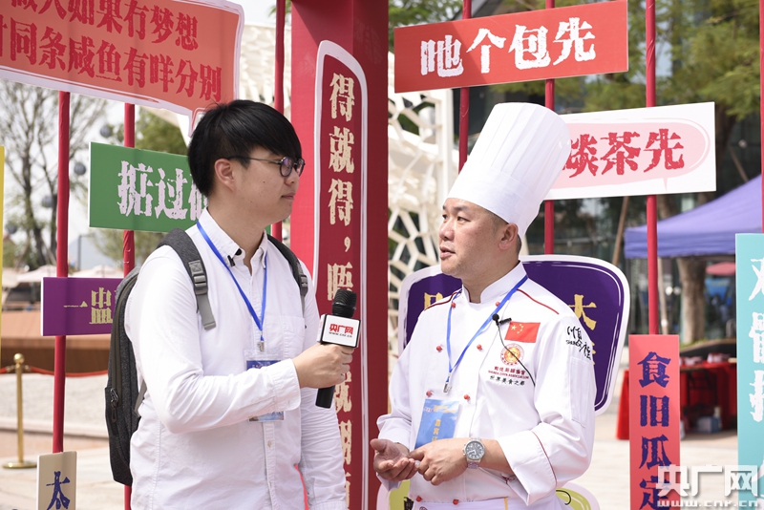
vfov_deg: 19.5
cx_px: 382
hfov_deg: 28.8
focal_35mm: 70
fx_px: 1486
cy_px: 255
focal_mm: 70
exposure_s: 1/320
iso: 100
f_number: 5.6
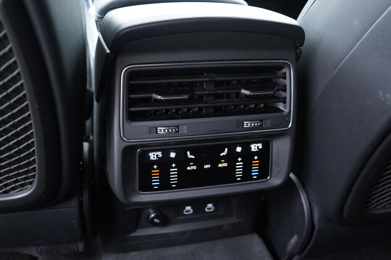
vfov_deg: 36.9
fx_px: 391
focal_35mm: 36
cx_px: 196
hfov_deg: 53.1
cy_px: 130
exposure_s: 1/40
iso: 1600
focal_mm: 24
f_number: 2.8
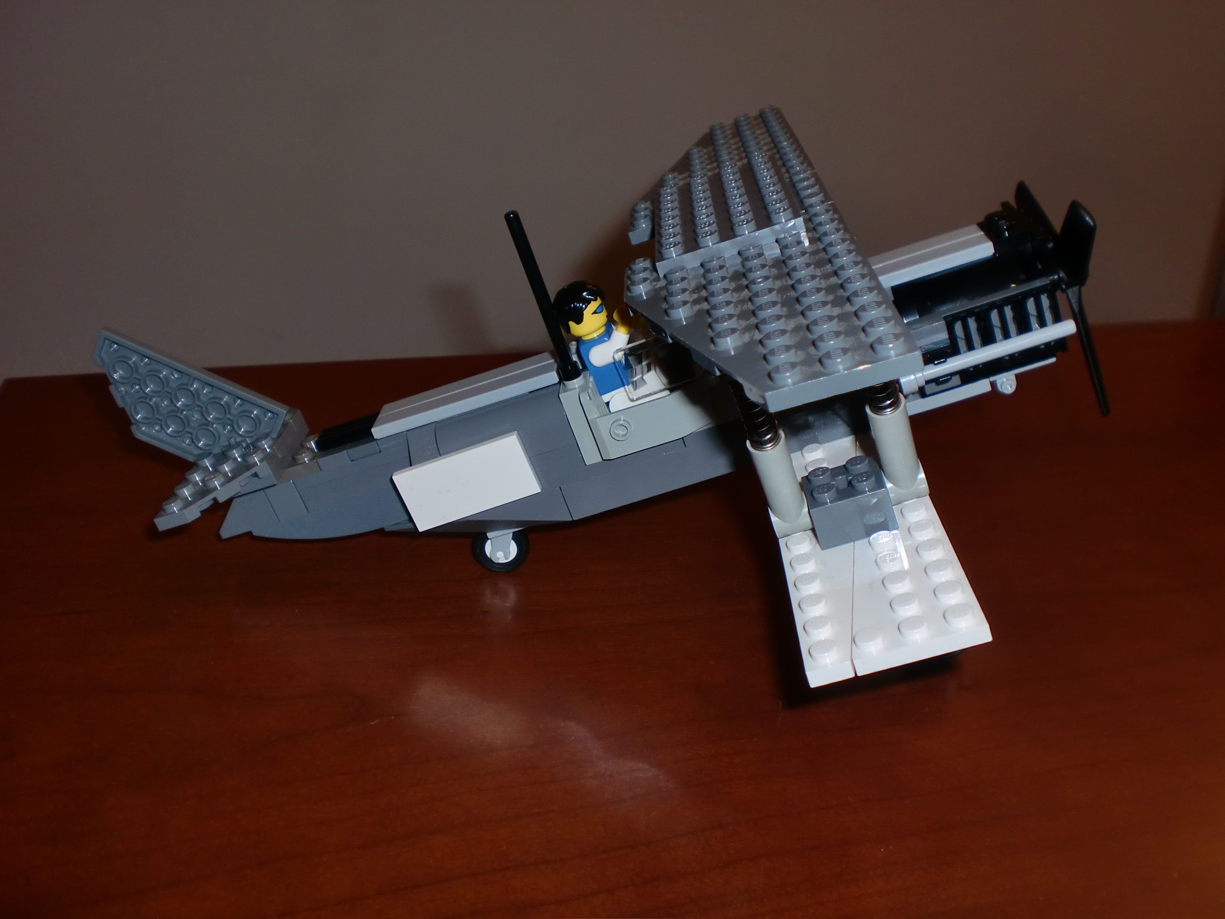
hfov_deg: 52.6
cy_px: 460
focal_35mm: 35
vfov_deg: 40.7
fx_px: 1239
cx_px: 612
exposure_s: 1/50
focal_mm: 6.3
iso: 64
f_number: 3.1
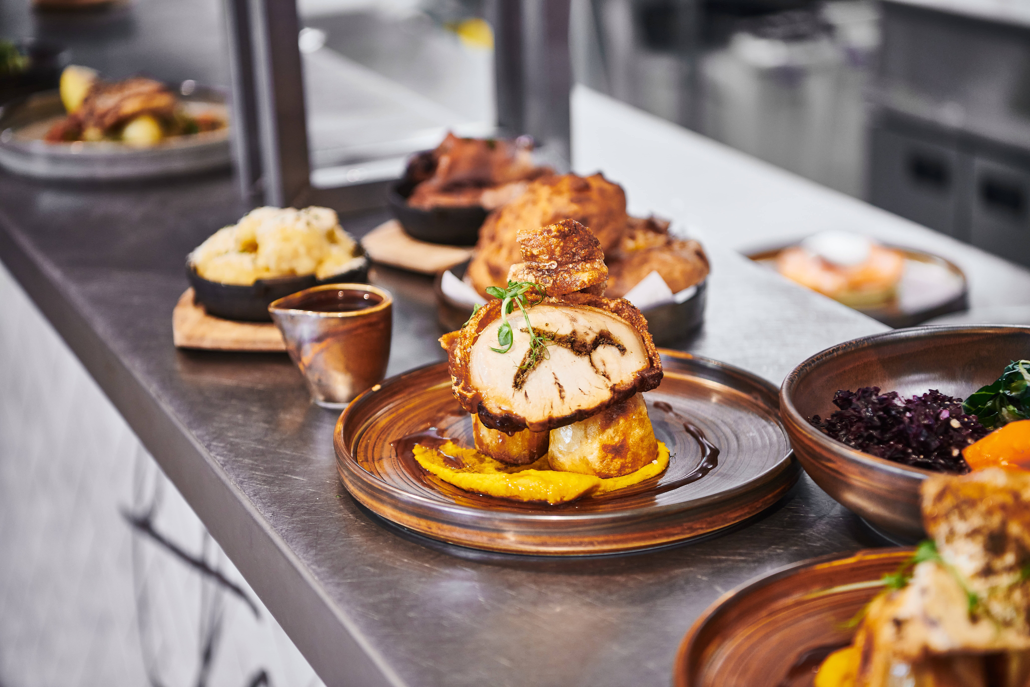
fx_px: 2003
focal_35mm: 70
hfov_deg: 28.8
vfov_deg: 19.5
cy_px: 344
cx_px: 515
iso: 500
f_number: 3.2
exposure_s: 1/100
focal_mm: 70
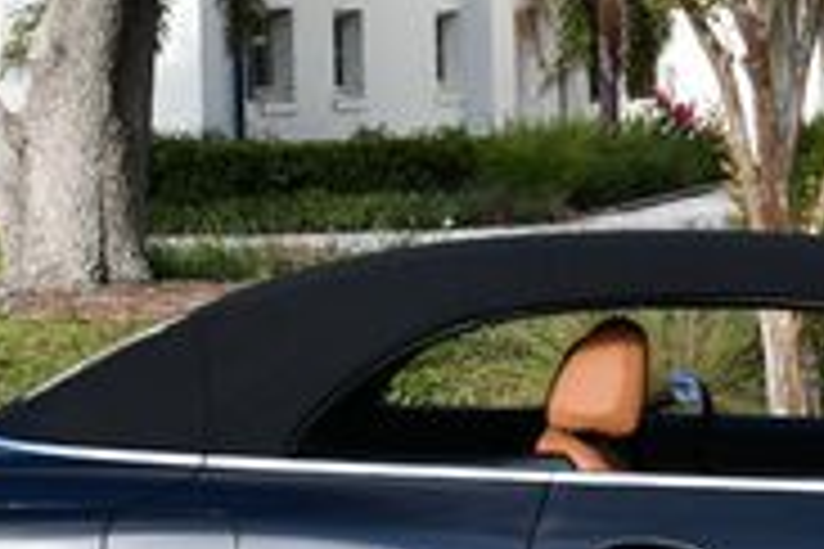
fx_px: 4005
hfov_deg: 11.6
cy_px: 238
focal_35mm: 175
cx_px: 801
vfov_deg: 7.8
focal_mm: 25
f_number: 7.1
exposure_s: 1/200
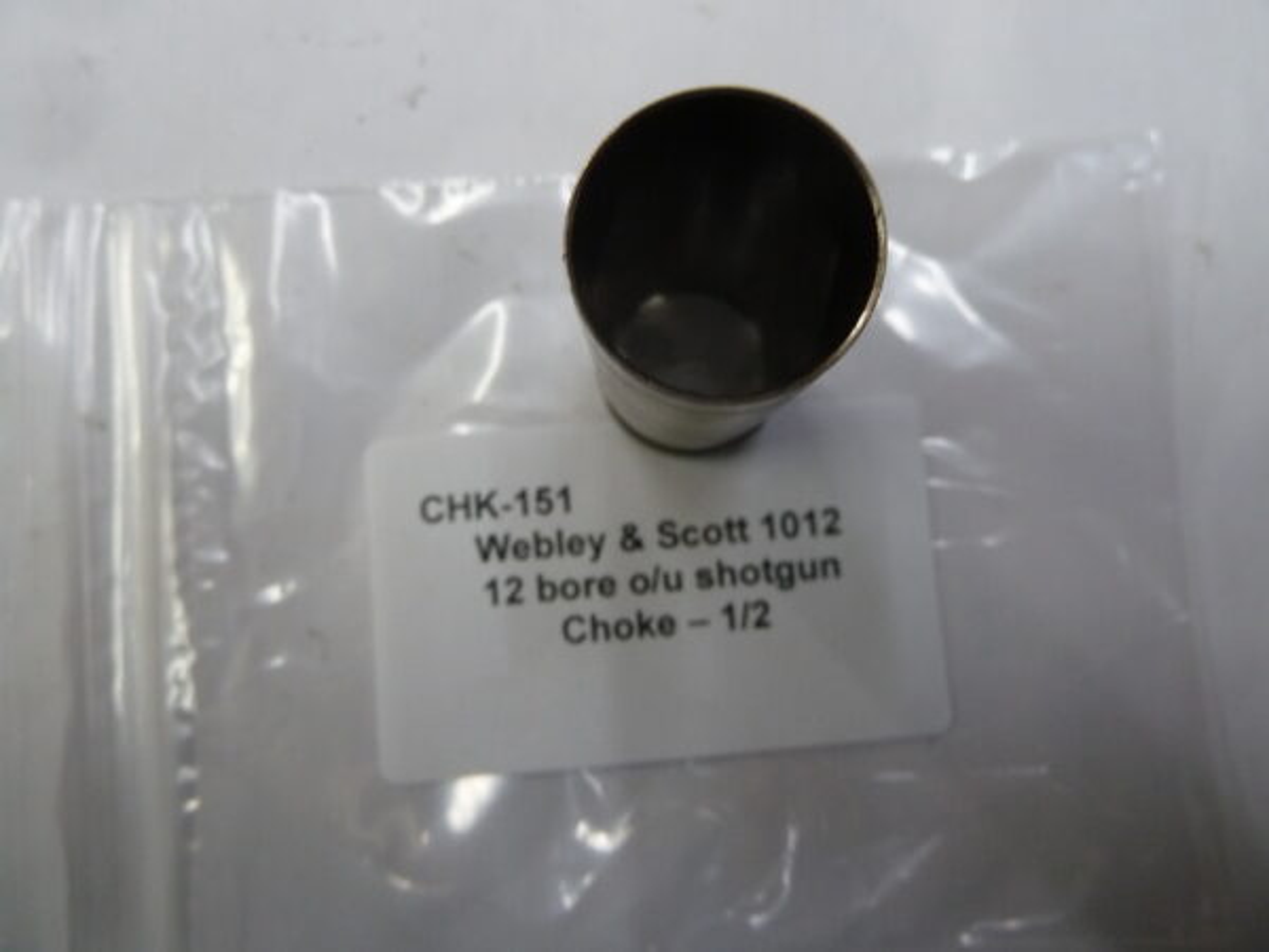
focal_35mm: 25
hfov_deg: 69.4
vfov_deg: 54.9
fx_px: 916
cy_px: 476
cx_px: 634
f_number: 3.3
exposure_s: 1/30
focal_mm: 4.1
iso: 250
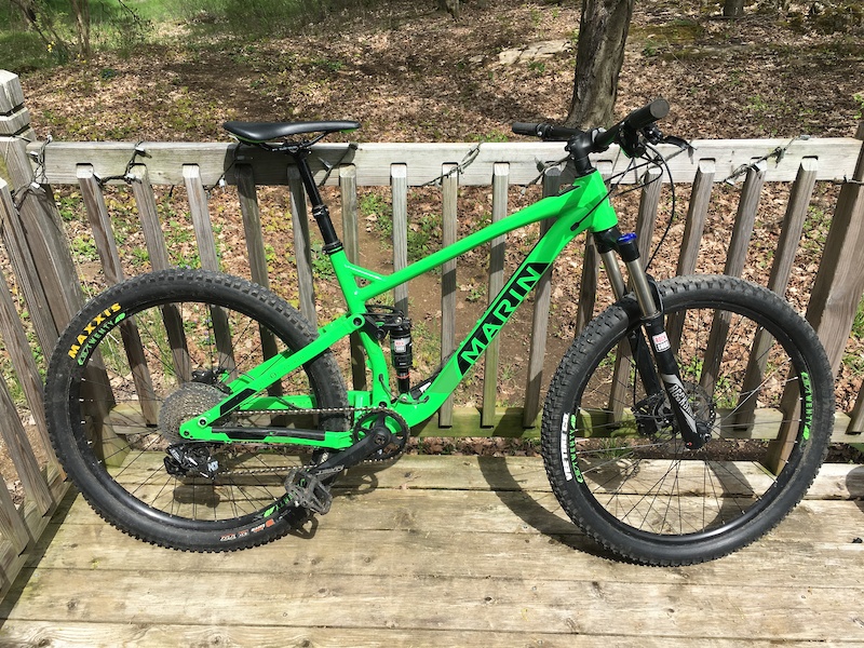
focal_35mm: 29
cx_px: 432
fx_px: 724
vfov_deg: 48.2
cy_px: 324
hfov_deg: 61.7
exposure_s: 1/801
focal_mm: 4.15
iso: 25
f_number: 2.2
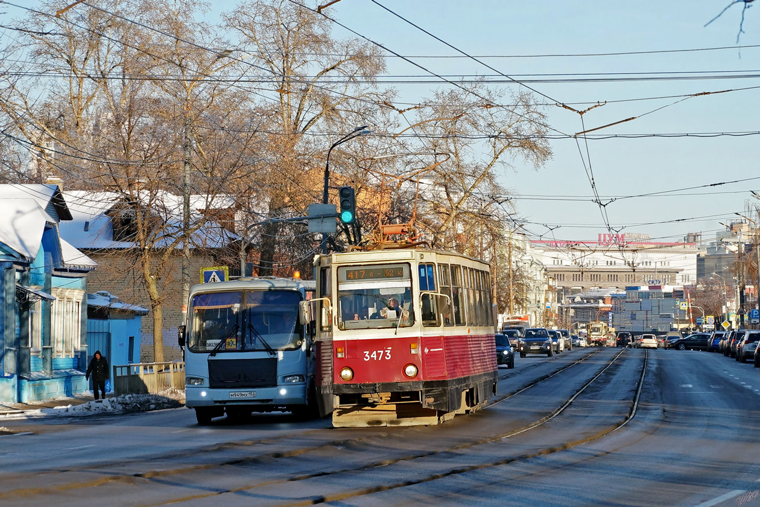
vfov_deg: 10.8
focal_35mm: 128
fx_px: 2691
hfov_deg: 16.1
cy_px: 254
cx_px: 380
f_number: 7.1
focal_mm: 85
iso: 400
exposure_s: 1/1000
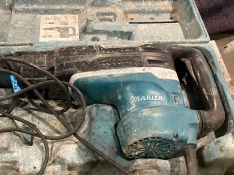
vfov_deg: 29.7
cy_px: 93
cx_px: 91
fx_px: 331
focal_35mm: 49
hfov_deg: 38.7
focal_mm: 3.3
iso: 400
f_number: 2.4
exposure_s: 1/40
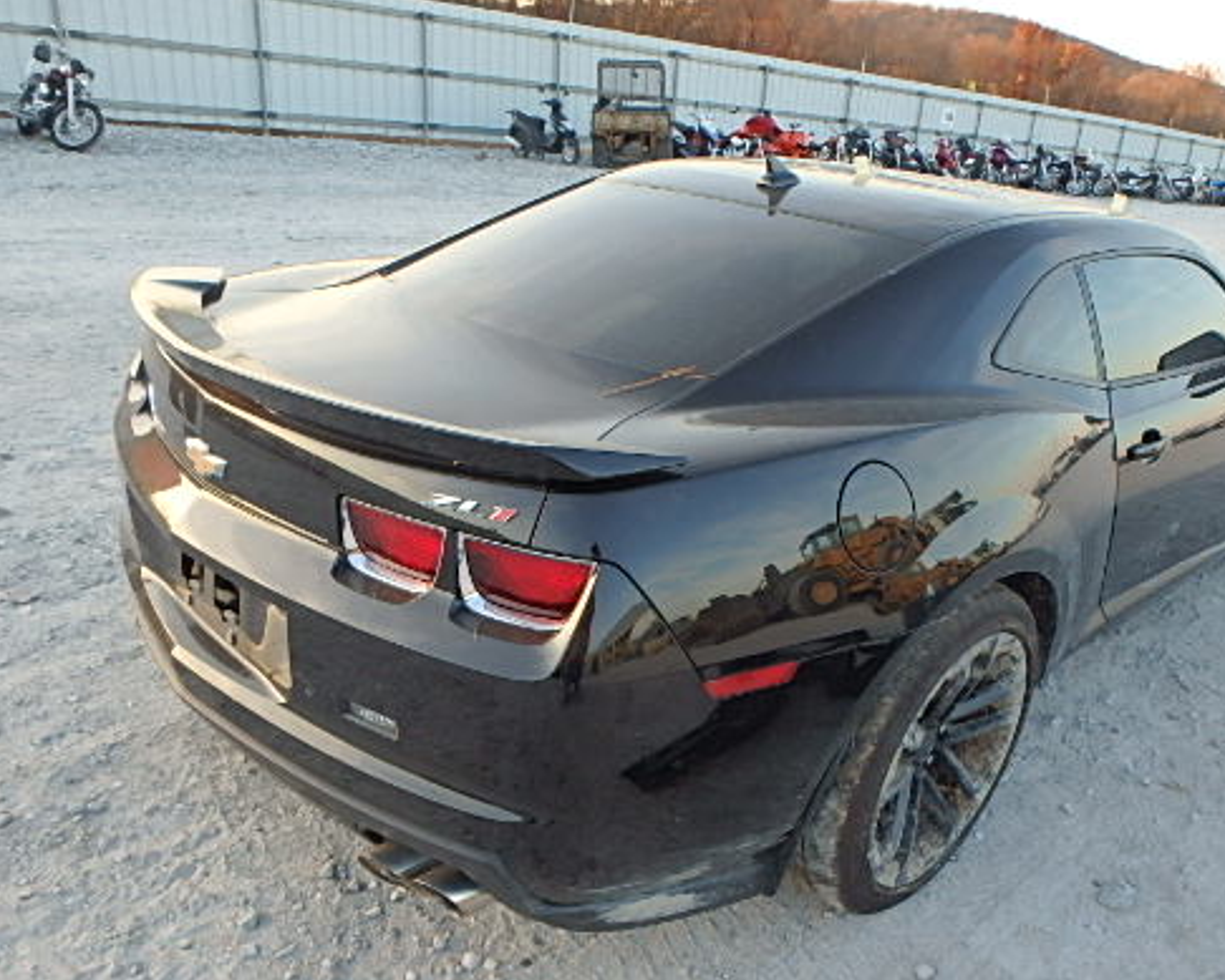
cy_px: 562
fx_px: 979
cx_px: 756
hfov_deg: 63.3
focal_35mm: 27
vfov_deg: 53.0
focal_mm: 3.7
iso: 125
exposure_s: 1/80
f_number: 3.5
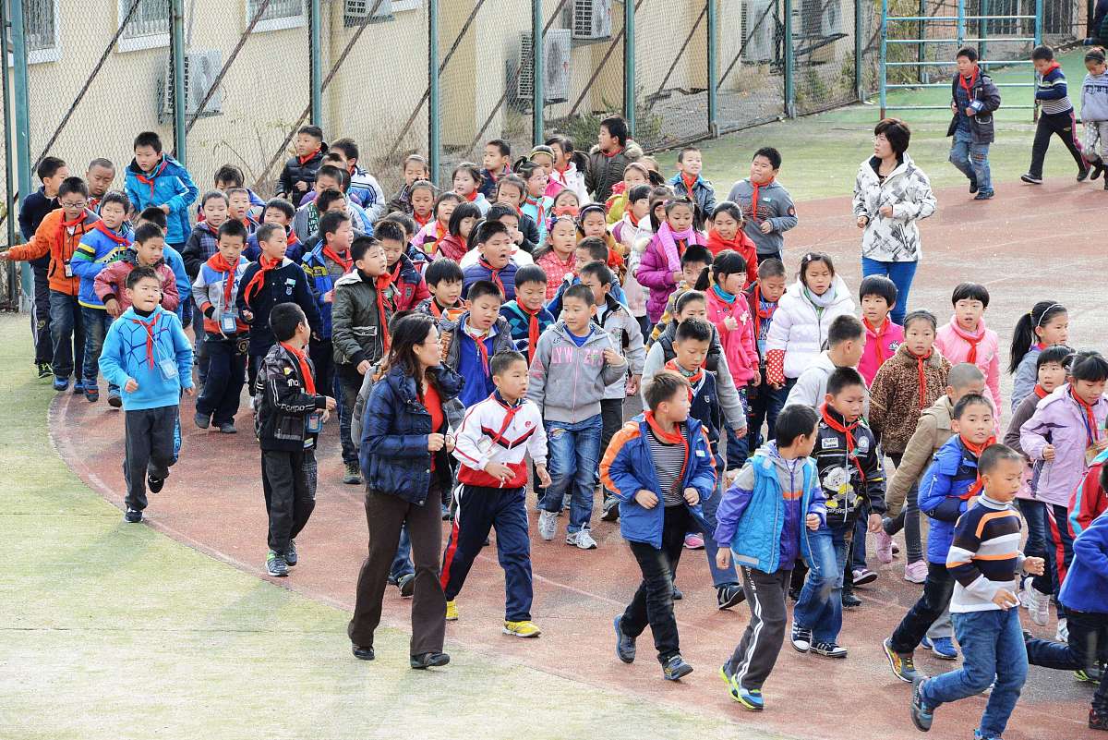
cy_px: 370
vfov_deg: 6.9
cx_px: 554
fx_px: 6157
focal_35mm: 200
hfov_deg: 10.3
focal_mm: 200
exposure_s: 1/800
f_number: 14
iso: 4000
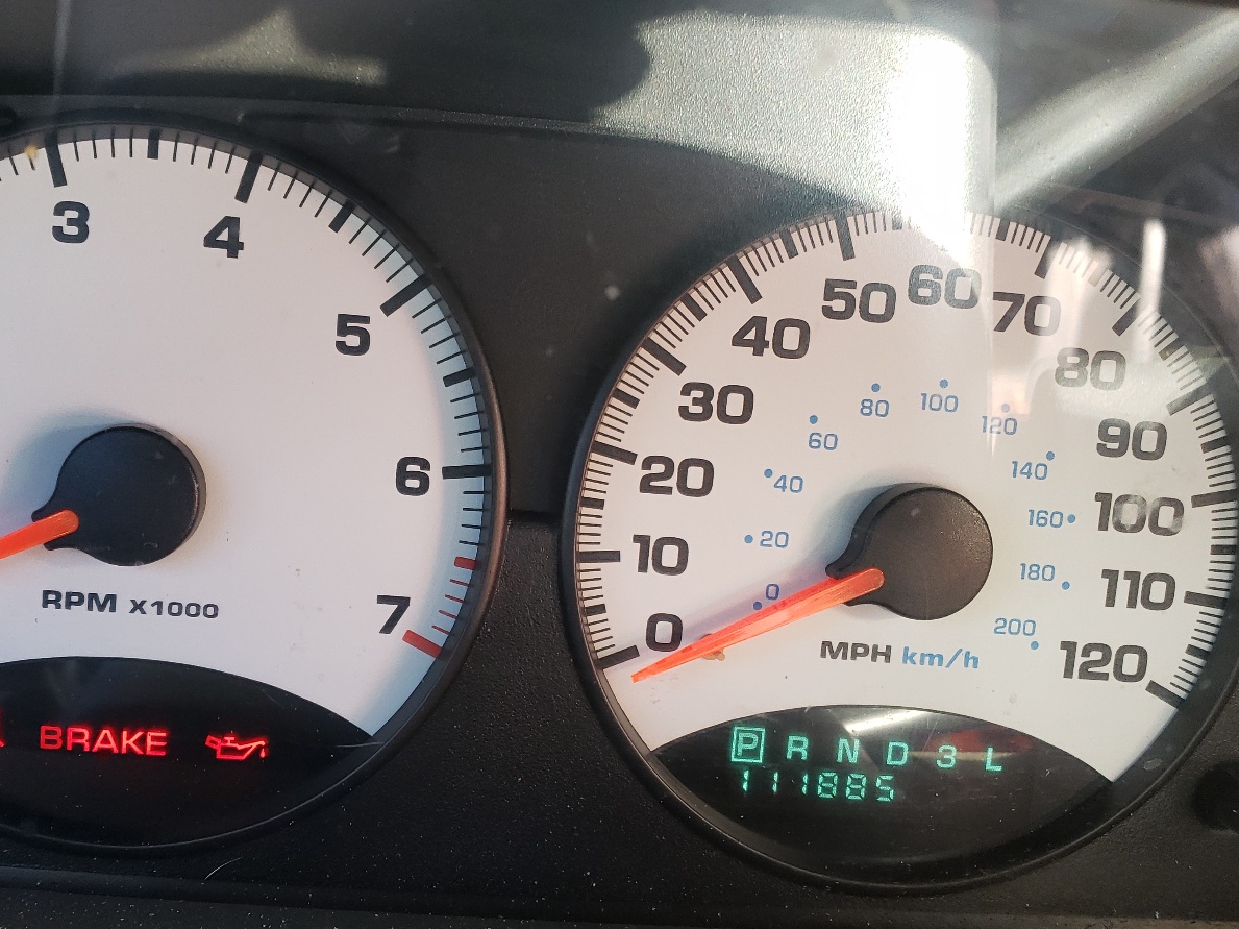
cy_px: 527
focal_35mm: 35
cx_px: 534
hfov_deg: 52.5
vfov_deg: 40.6
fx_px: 1252
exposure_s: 1/60.2
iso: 109
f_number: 1.5
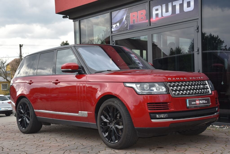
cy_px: 77
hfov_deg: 36.2
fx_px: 352
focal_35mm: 55
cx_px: 115
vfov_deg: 24.7
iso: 500
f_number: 10
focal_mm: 55
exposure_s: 1/200
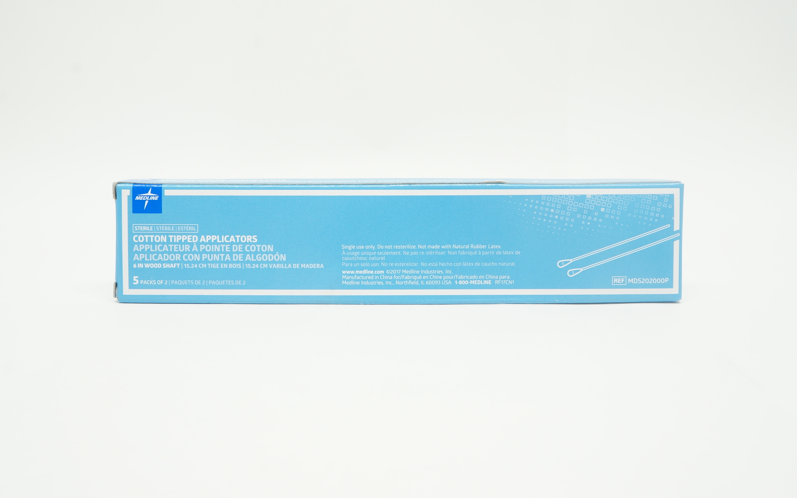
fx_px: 869
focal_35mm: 40
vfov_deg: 32.0
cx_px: 401
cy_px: 240
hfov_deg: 49.3
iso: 400
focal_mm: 26
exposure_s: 1/15
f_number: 11
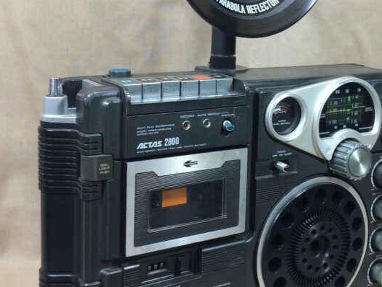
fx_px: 618
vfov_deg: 25.9
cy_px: 86
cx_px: 239
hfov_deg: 34.2
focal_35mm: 56
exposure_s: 1/30
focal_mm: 4.15
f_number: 2.2
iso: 40
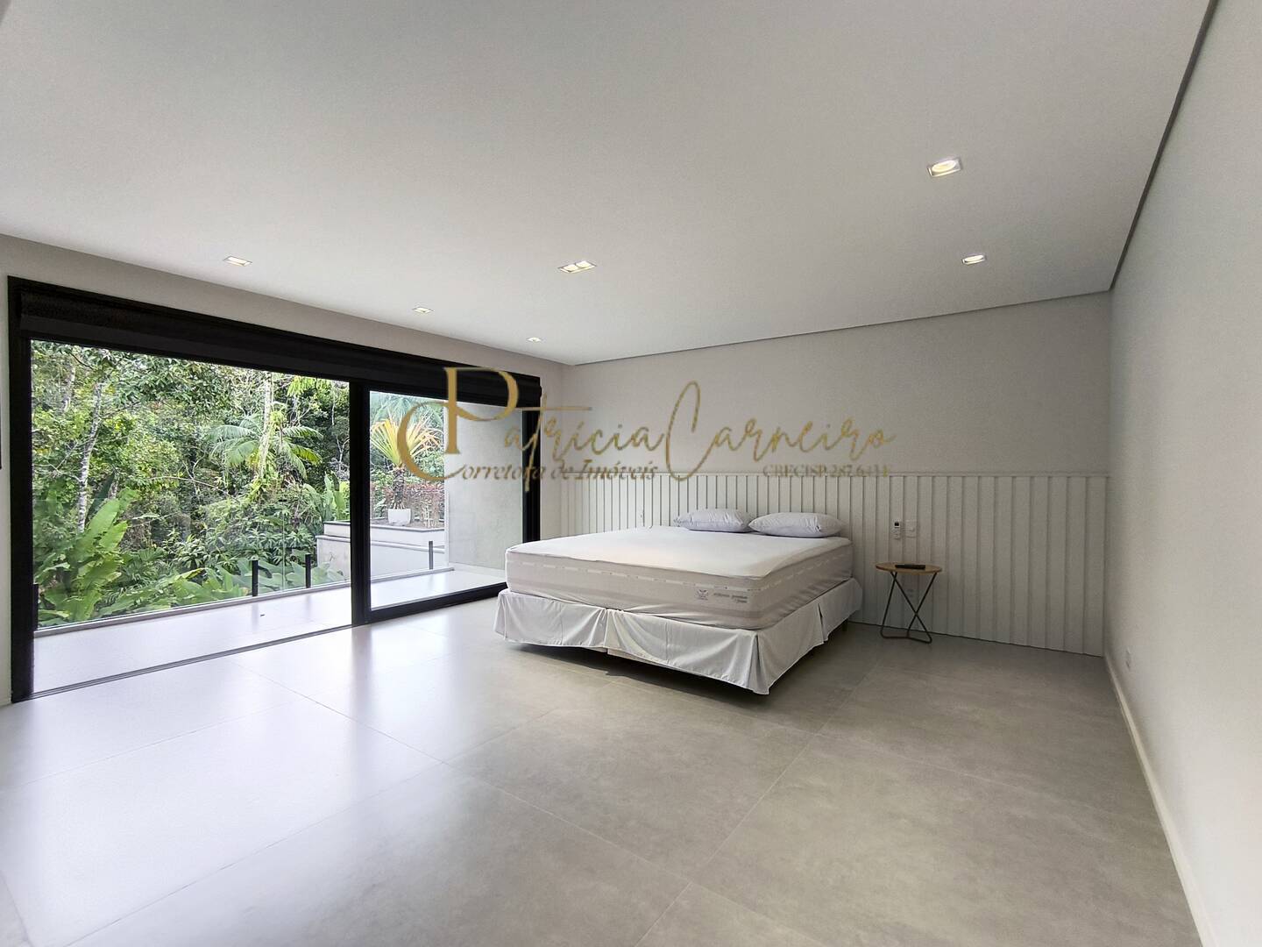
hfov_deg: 94.5
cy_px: 474
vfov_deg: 78.1
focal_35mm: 16
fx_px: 583
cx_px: 631
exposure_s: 1/120
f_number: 2.2
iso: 64
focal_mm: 1.65
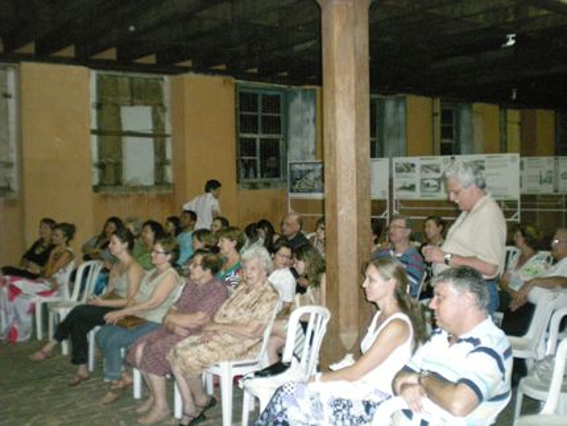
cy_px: 213
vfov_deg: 37.8
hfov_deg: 49.0
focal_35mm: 38
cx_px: 284
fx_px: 623
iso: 793
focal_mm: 6.3
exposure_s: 1/60
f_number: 3.1
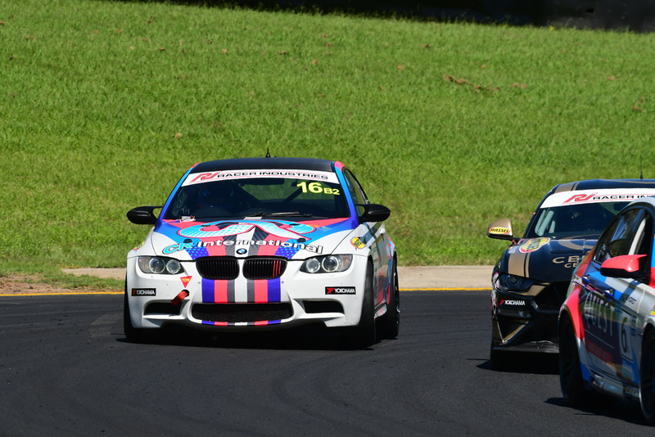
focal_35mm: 465
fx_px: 8463
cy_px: 218
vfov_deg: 3.0
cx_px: 328
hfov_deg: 4.4
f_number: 11
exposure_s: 1/640
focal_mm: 310
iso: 320
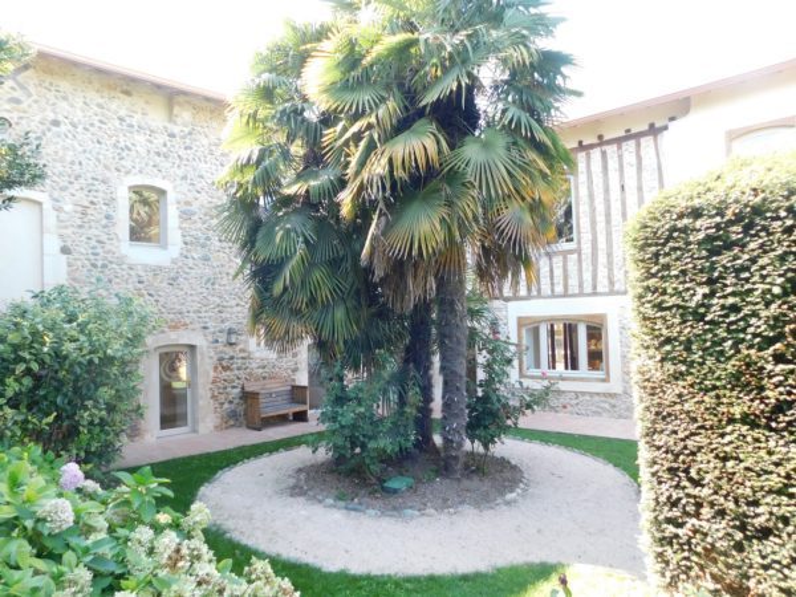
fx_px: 529
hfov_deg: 73.9
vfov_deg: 58.9
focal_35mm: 23
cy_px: 298
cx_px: 398
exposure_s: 1/80
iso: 125
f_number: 3
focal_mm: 4
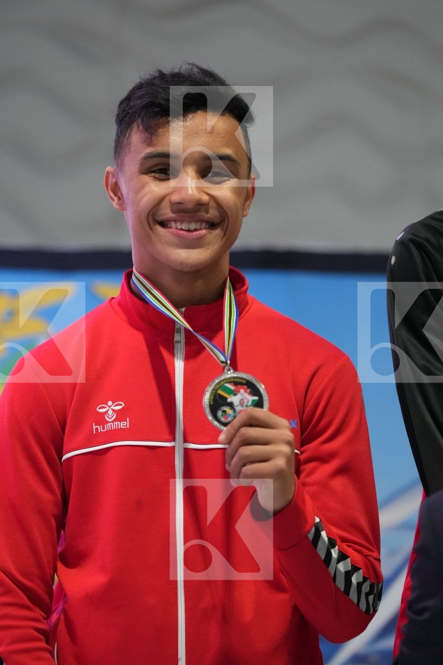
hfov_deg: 4.6
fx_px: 5537
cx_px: 222
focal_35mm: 300
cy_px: 332
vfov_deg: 6.9
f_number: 2.8
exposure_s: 1/250
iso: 3200
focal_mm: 200
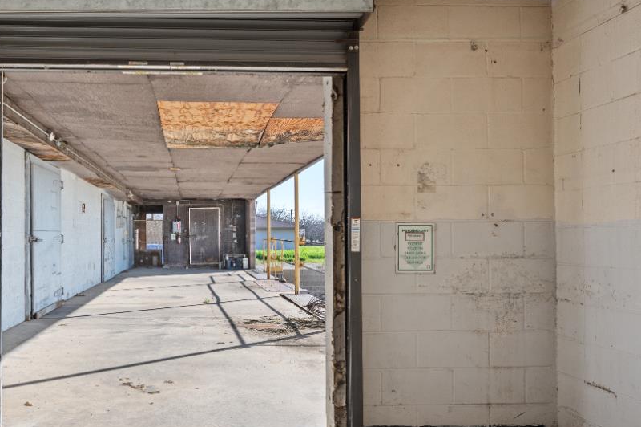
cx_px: 191
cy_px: 222
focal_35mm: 30
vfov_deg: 43.5
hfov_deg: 59.8
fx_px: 534
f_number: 9
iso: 250
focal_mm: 16
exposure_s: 1/20
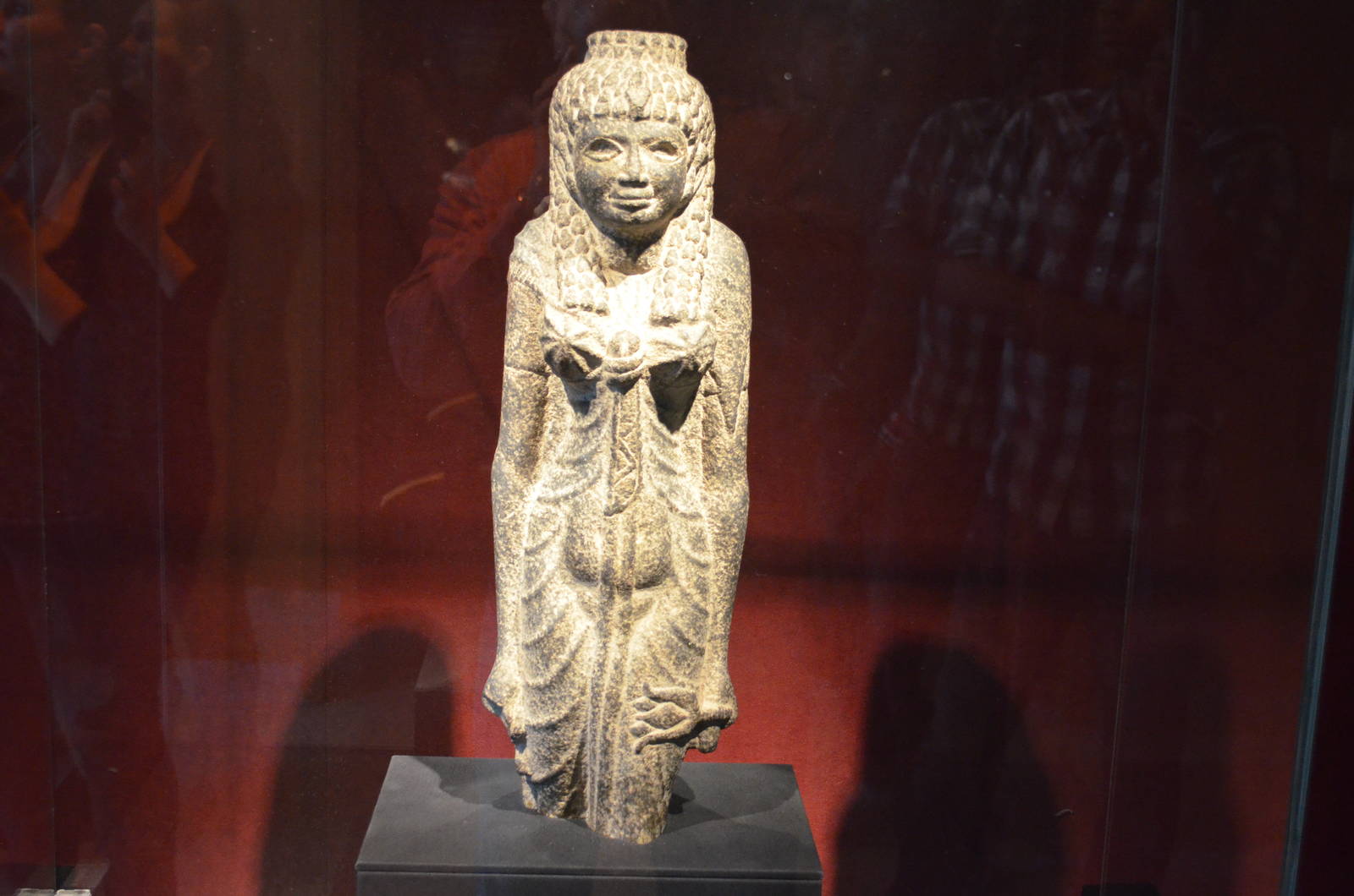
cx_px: 677
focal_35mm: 45
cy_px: 448
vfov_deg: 29.7
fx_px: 1689
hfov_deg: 43.7
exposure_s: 1/25
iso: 3200
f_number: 4.5
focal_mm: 30
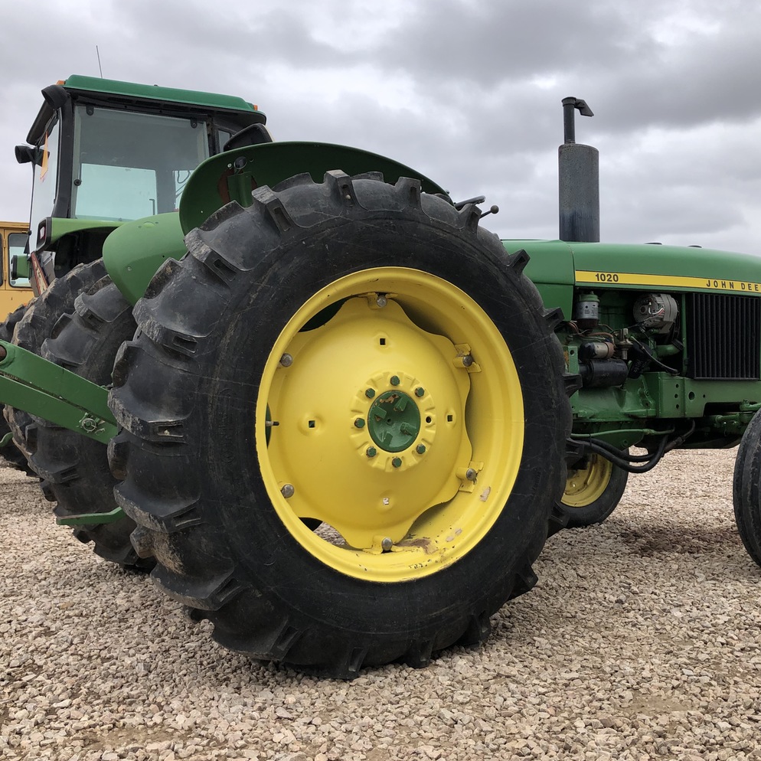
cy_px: 374
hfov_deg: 48.4
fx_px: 846
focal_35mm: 34
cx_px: 425
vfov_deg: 48.4
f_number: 1.8
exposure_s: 1/666
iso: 20
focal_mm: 3.99
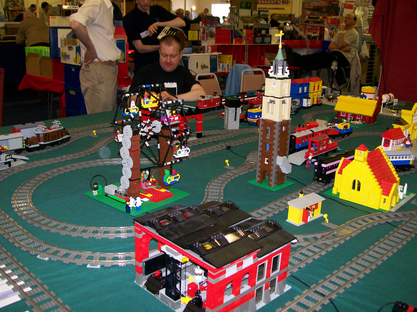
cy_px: 156
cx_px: 208
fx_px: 434
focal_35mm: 36
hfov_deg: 51.4
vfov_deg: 39.7
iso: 140
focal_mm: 6
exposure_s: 1/64
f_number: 2.7
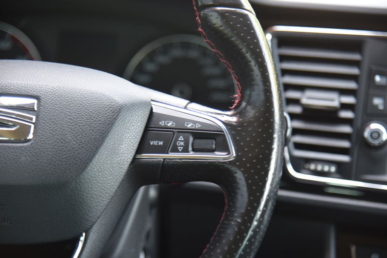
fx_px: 1291
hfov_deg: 17.1
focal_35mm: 120
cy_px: 129
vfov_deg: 11.4
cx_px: 194
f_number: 4
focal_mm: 120
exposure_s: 1/25
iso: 500
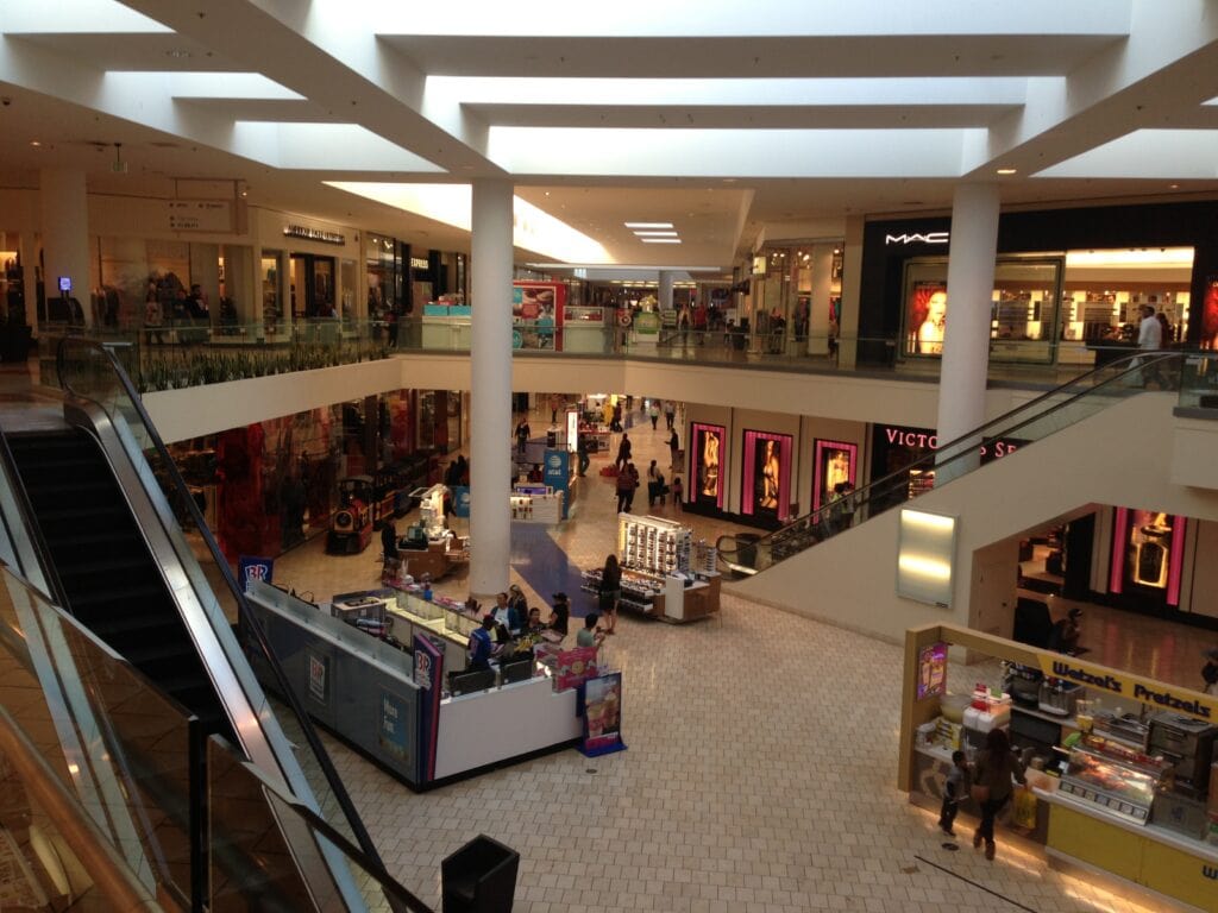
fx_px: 1161
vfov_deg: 42.9
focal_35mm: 33
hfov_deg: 55.4
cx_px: 609
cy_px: 456
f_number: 2.4
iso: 50
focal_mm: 4.13
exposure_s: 1/60
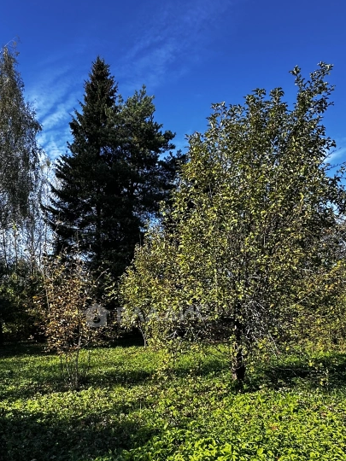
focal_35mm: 28
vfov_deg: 61.6
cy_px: 313
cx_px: 147
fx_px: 373
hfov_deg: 49.6
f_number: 2.2
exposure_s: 1/569
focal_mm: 2.22
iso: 40
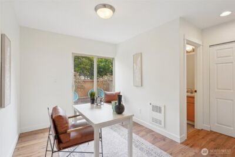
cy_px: 78
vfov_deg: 70.5
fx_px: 111
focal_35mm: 17
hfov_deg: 93.3
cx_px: 118
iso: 400
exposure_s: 1/45
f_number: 8
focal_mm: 17
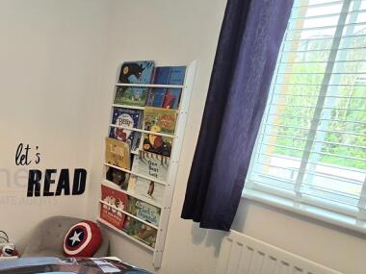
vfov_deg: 40.2
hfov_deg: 39.7
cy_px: 182
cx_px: -62
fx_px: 370
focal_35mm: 35
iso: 80
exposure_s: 1/50
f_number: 2.2
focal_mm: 2.2
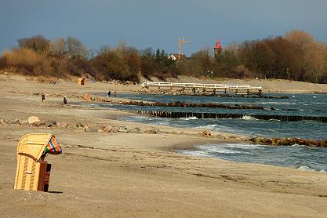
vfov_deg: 4.4
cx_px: 163
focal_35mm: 314
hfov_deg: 6.6
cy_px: 105
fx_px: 2852
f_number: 5.6
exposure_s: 1/640
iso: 80
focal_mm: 49.2
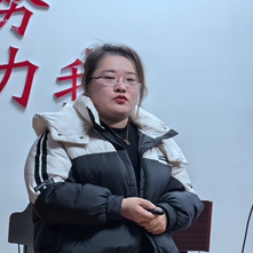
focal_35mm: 126
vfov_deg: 13.8
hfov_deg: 13.4
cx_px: 327
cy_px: 173
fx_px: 1042
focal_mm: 5.75
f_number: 2
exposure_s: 1/100
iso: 64
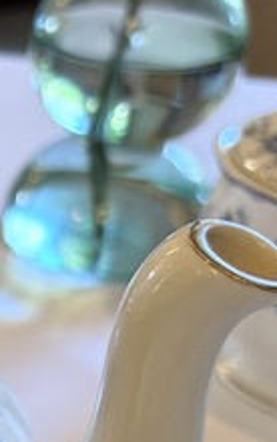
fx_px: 1205
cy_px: 376
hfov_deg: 11.7
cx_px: -281
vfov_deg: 20.5
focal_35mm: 100
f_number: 1.6
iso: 200
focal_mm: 5.96
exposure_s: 1/60
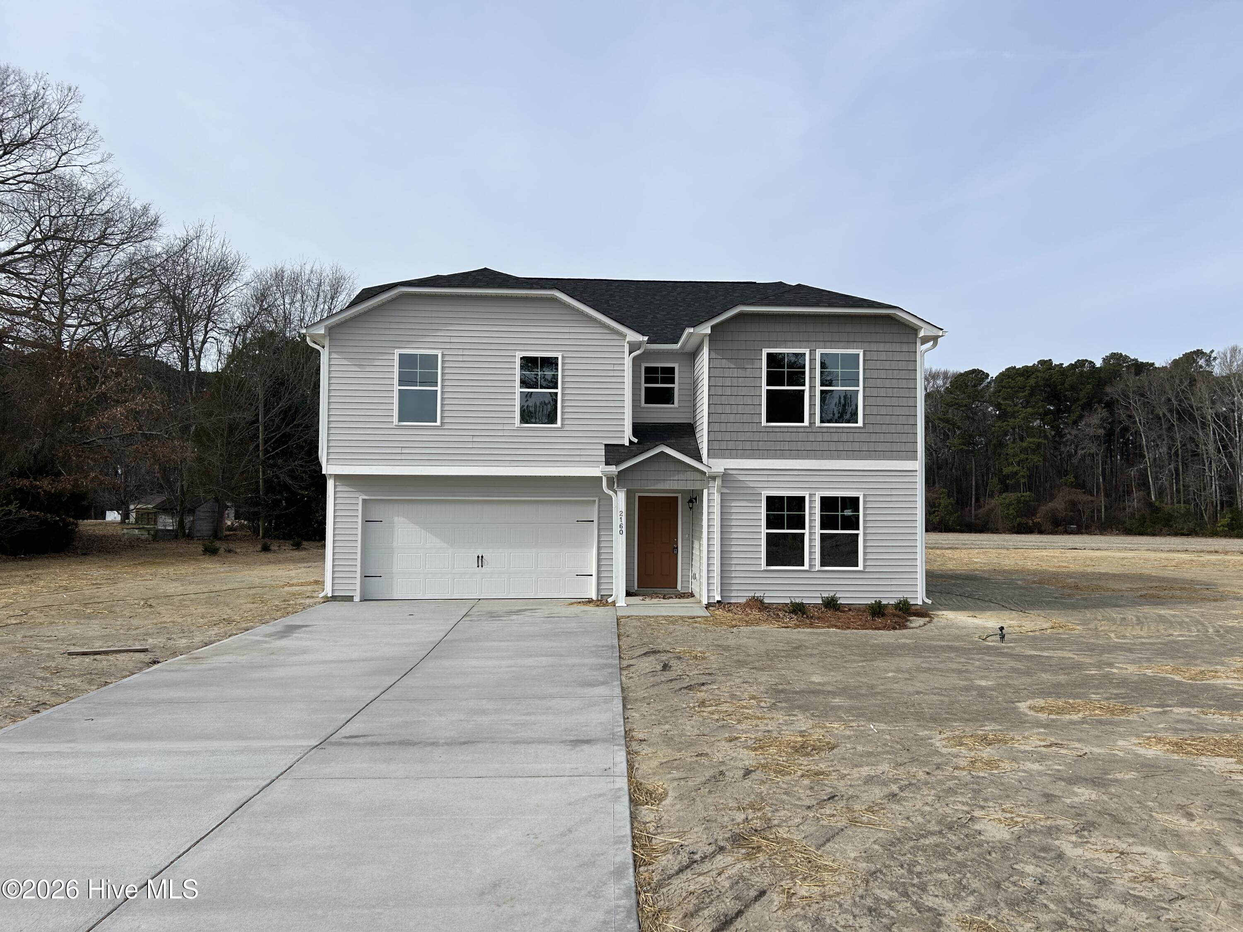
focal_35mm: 26
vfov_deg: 53.1
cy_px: 466
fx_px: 934
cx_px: 622
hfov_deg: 67.3
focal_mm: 5.7
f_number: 1.5
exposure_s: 1/5319
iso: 50
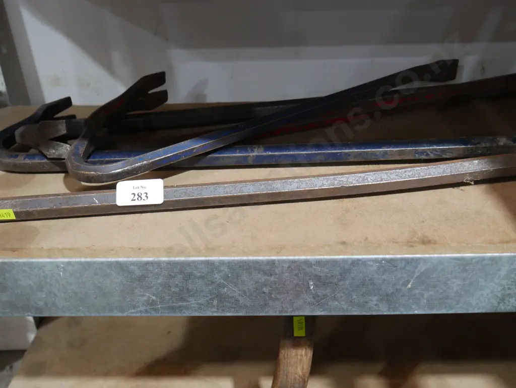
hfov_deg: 46.8
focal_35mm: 40
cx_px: 258
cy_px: 194
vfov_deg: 36.0
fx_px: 597
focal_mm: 20
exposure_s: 1/60
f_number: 4.4
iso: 1600
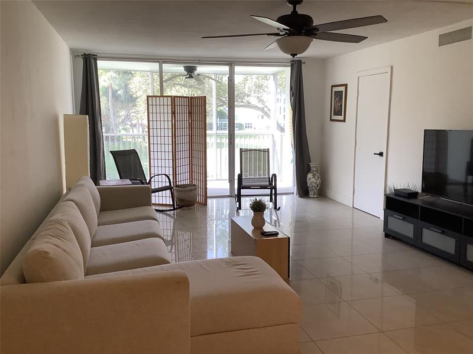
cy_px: 177
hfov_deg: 58.4
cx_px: 236
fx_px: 424
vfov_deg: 45.4
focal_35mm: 31
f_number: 2.4
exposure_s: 1/120
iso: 80
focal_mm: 3.3
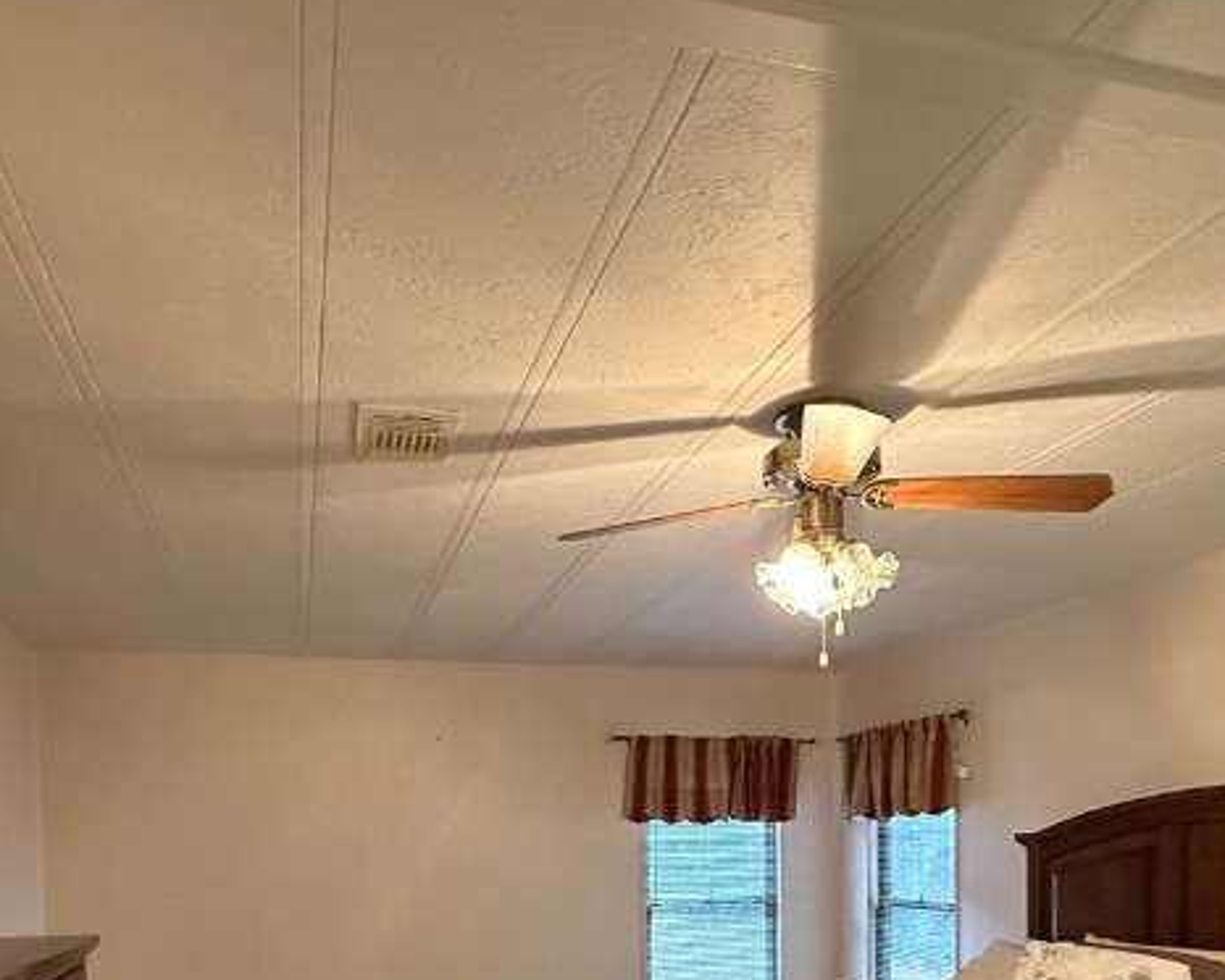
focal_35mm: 30
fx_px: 1088
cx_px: 584
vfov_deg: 44.1
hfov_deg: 58.7
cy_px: 888
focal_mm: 2.22
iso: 640
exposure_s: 1/60
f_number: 2.2
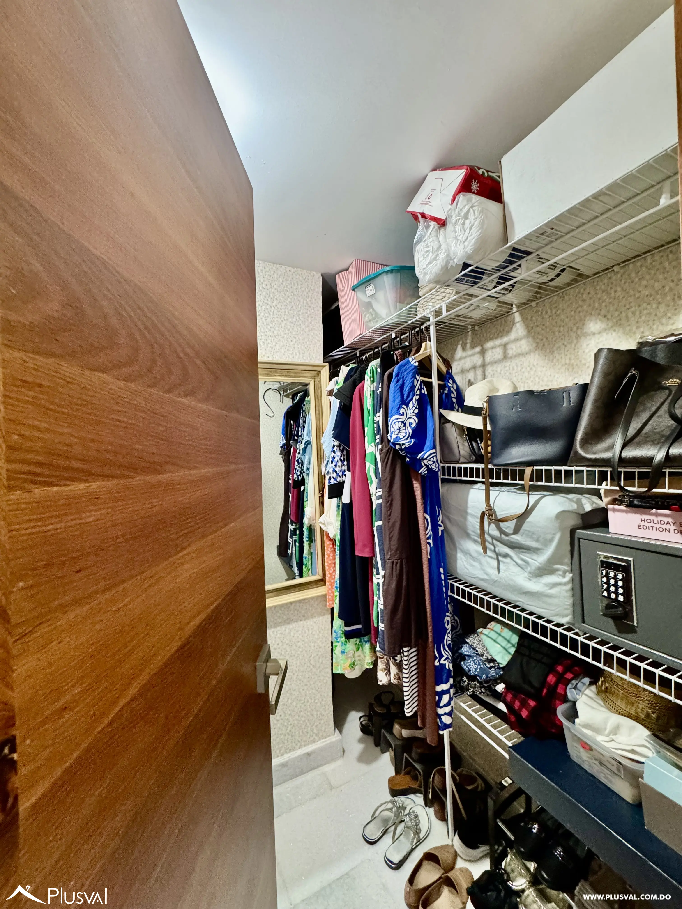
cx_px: 341
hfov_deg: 85.7
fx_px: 368
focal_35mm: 14
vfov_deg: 102.1
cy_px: 454
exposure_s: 1/60
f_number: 2.2
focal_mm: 2.22
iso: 640
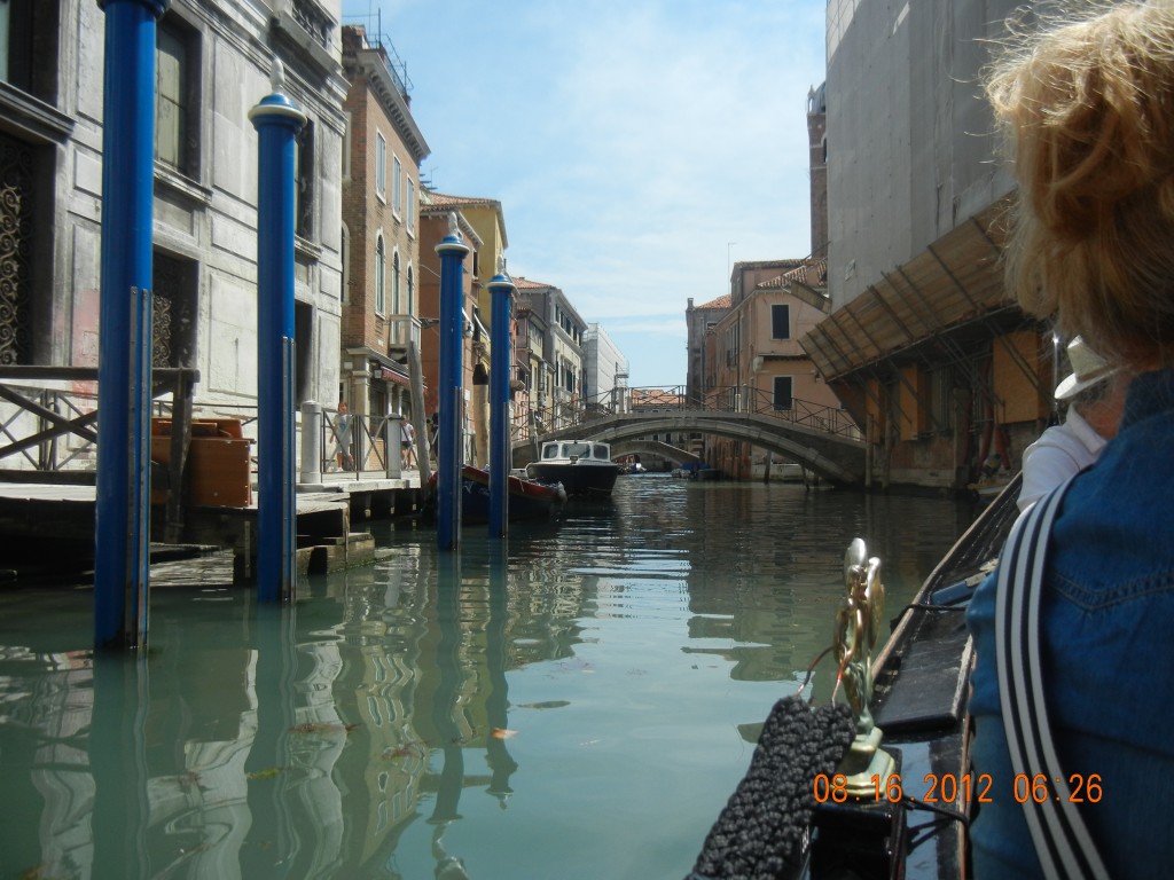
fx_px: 1017
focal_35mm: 30
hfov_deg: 60.0
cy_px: 440
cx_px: 587
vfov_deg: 46.8
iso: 160
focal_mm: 5.4
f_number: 7
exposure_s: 1/422
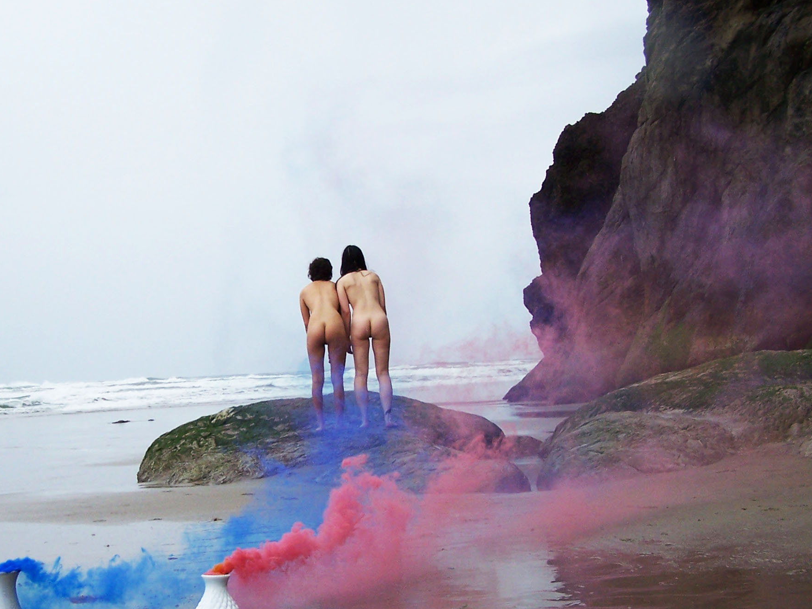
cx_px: 279
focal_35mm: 61
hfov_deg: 31.5
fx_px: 1431
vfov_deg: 24.0
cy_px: 391
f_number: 2.9
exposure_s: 1/640
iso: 80
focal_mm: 7.1
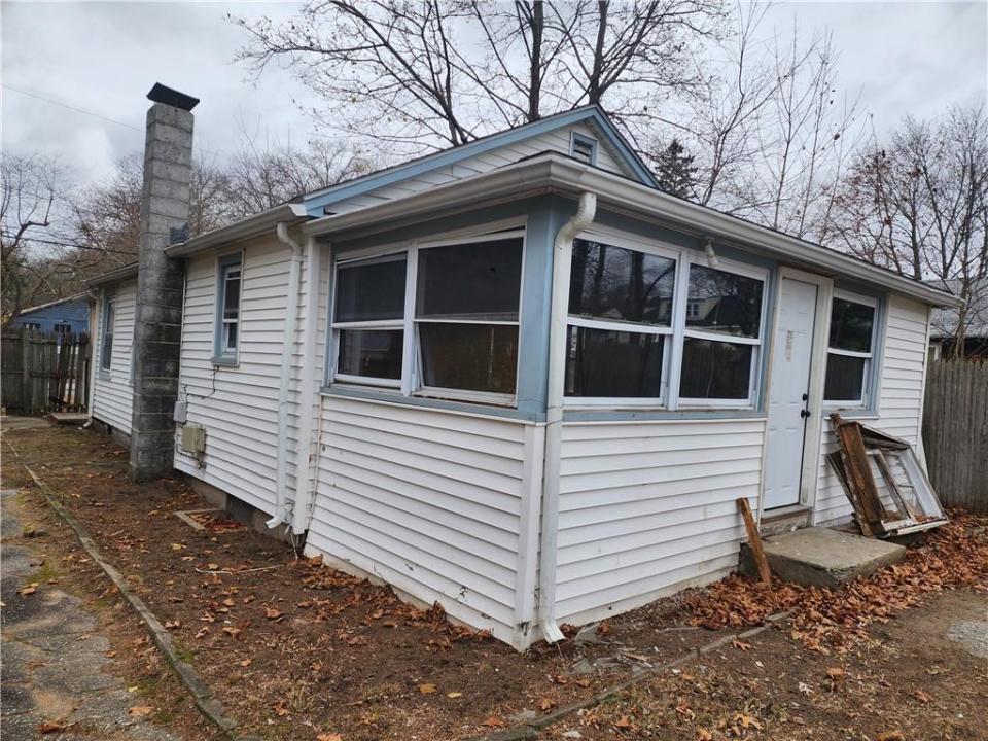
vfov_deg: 58.9
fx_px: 656
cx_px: 494
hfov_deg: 73.9
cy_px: 370
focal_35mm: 23
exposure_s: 1/180
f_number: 1.8
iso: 20
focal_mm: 6.4
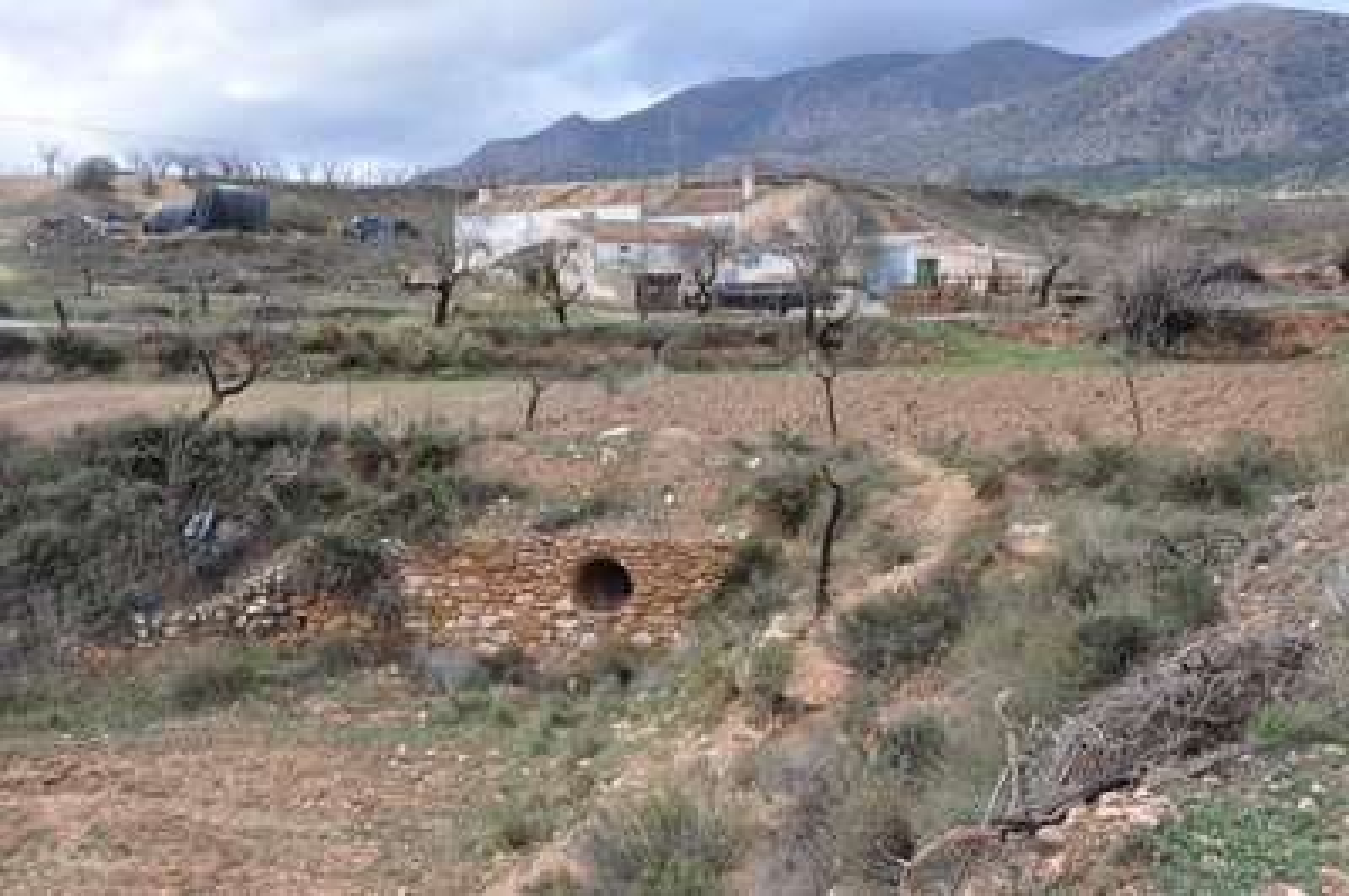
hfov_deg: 42.4
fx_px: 1741
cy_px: 448
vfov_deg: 28.9
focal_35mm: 46
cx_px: 674
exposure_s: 1/80
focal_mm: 31
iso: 200
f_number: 9
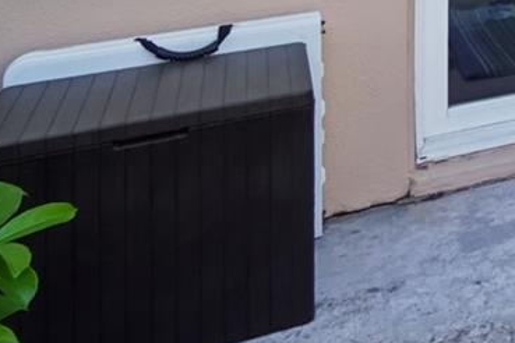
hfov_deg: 19.0
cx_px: 1029
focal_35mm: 65
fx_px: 930
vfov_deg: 17.3
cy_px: -262
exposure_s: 1/30
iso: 125
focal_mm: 10
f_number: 8
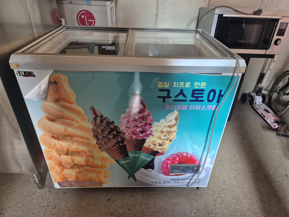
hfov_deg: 73.9
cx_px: 144
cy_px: 108
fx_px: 192
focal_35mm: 23
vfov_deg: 58.9
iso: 640
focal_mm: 5.4
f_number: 1.8
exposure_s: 1/60
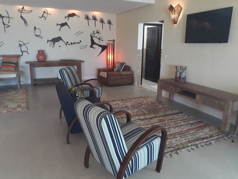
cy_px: 90
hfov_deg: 65.3
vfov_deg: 51.4
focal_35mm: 27
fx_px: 186
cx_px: 119
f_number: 1.9
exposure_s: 1/33
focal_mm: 3.6
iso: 160
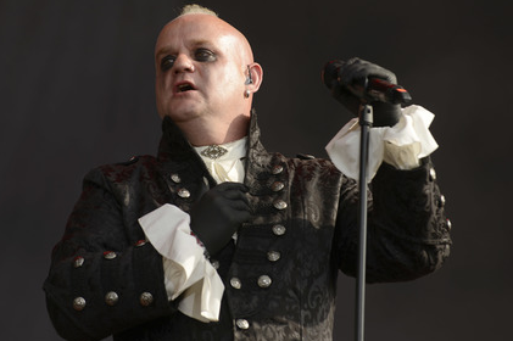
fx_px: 3047
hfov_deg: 9.6
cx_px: 242
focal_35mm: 214
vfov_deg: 6.4
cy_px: 169
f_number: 4.5
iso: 100
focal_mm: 200
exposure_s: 1/400
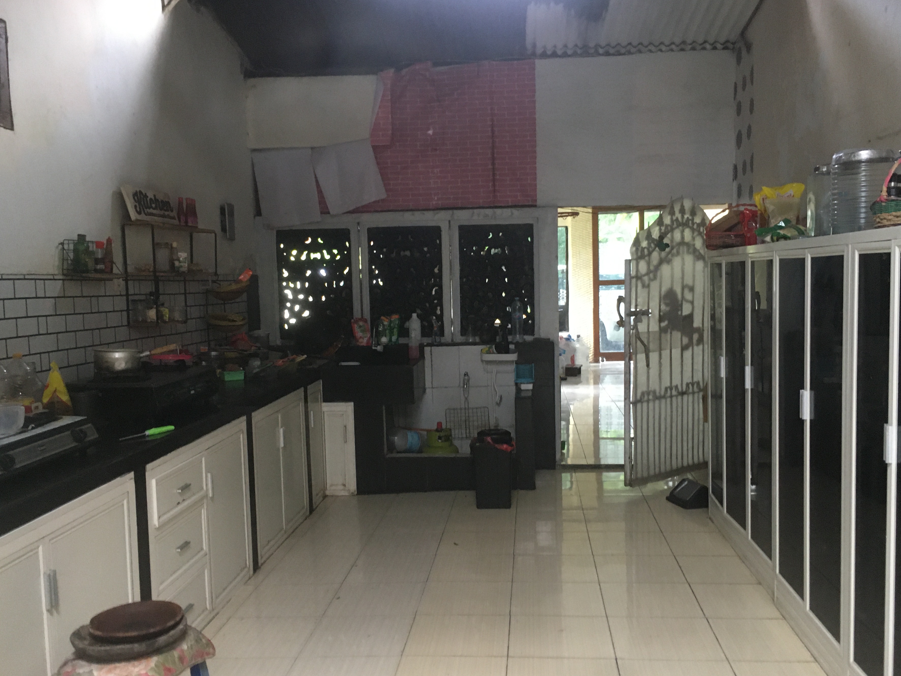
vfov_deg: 42.9
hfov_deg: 55.4
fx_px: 859
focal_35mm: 33
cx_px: 455
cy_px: 363
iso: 200
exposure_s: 1/24
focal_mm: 4.15
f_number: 2.2
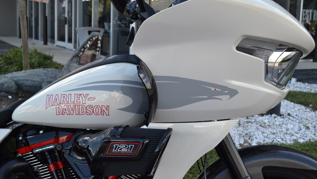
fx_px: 378
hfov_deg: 45.5
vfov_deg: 26.5
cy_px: 81
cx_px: 161
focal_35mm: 45
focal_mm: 28
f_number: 5.6
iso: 100
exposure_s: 1/125
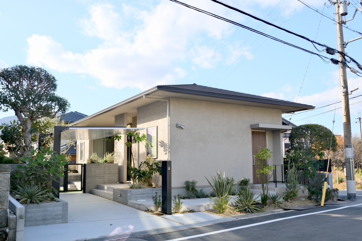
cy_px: 120
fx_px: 312
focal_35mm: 31
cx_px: 181
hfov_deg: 60.3
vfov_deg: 42.3
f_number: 5.6
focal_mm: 20.9
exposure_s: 1/420
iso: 320
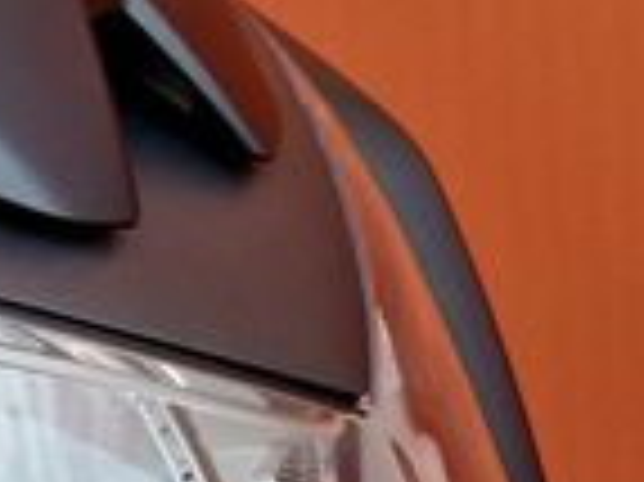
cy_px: 320
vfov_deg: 14.3
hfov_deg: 16.2
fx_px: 1915
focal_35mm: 103
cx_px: -504
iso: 100
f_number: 1.8
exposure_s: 1/182
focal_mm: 6.4
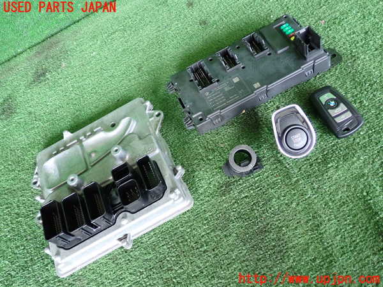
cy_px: 144
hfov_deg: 56.8
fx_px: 354
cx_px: 192
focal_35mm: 32
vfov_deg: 44.2
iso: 640
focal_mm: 5.79
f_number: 2.4
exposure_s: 1/125
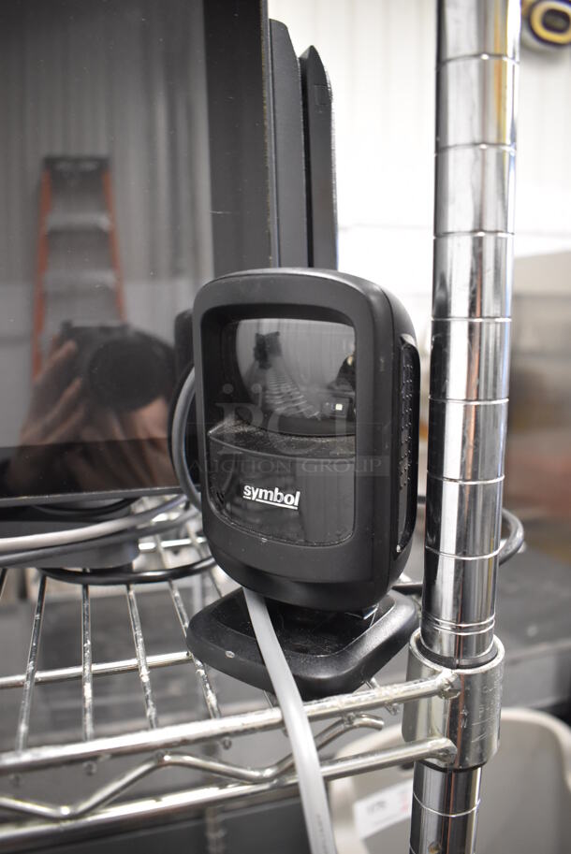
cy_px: 427
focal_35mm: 27
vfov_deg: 67.3
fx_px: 641
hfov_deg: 48.0
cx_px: 286
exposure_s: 1/60
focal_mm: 18
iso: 1600
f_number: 4
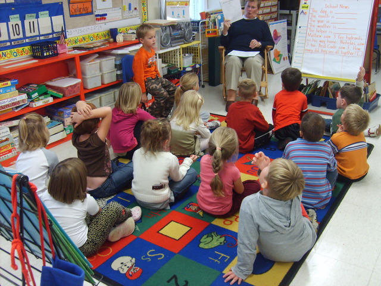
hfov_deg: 52.6
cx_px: 190
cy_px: 143
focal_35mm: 35
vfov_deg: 40.7
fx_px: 385
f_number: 2.8
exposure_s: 1/30
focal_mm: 5.8
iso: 120
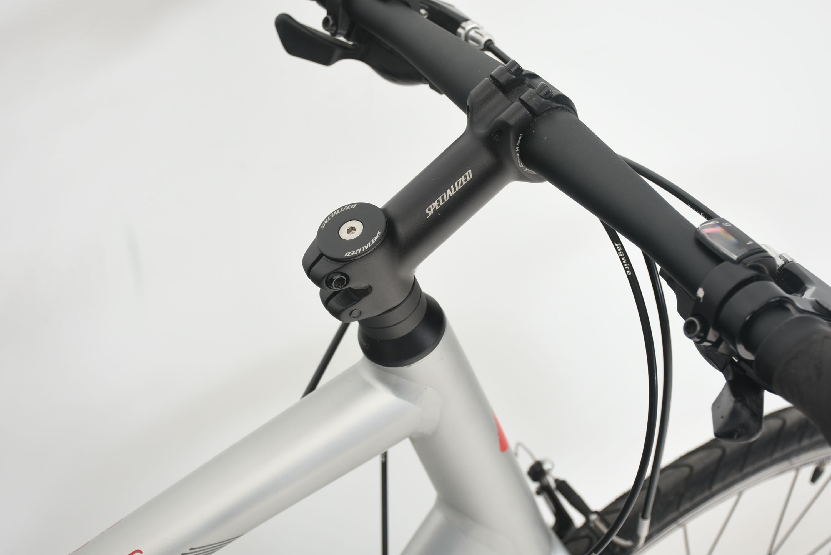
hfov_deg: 33.4
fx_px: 1386
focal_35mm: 60
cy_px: 278
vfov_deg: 22.7
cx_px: 416
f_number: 7.1
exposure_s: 1/160
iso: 200
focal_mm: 40
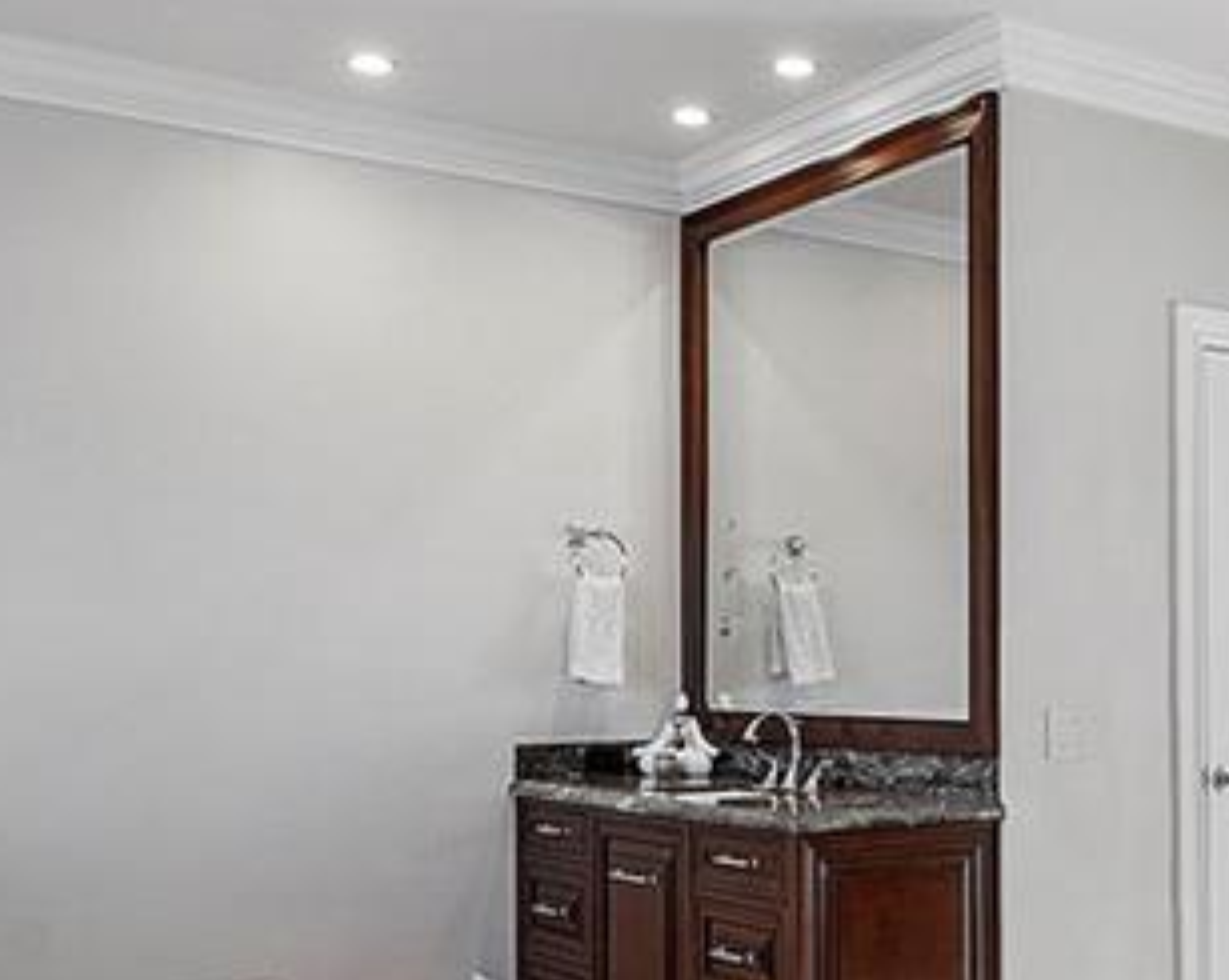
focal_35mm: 47
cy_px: 688
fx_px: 1708
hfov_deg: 38.0
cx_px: 1001
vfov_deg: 31.7
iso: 160
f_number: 11
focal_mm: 10
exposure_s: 1/10
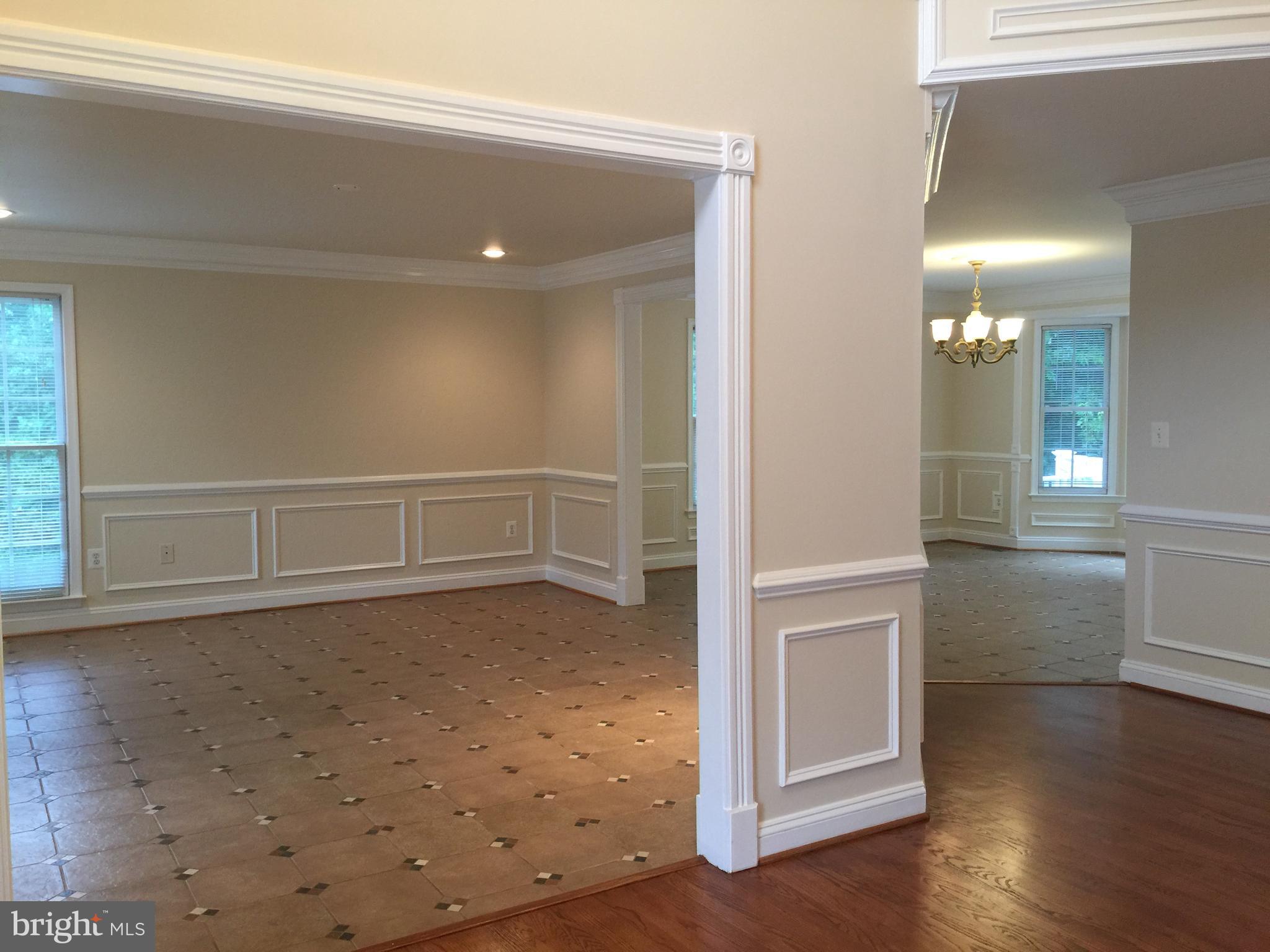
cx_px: 635
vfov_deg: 48.2
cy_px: 476
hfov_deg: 61.7
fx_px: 1064
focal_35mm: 29
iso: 50
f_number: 2.2
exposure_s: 1/30
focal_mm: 4.15
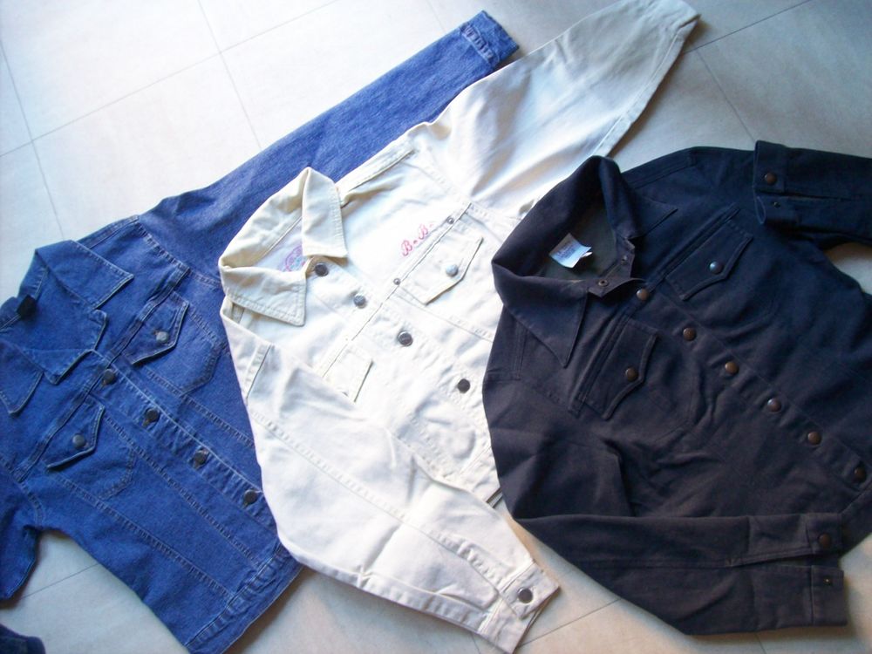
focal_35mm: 36
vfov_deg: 39.7
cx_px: 436
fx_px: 907
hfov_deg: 51.4
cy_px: 327
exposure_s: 1/17.9
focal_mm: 6
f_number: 2.7
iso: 160
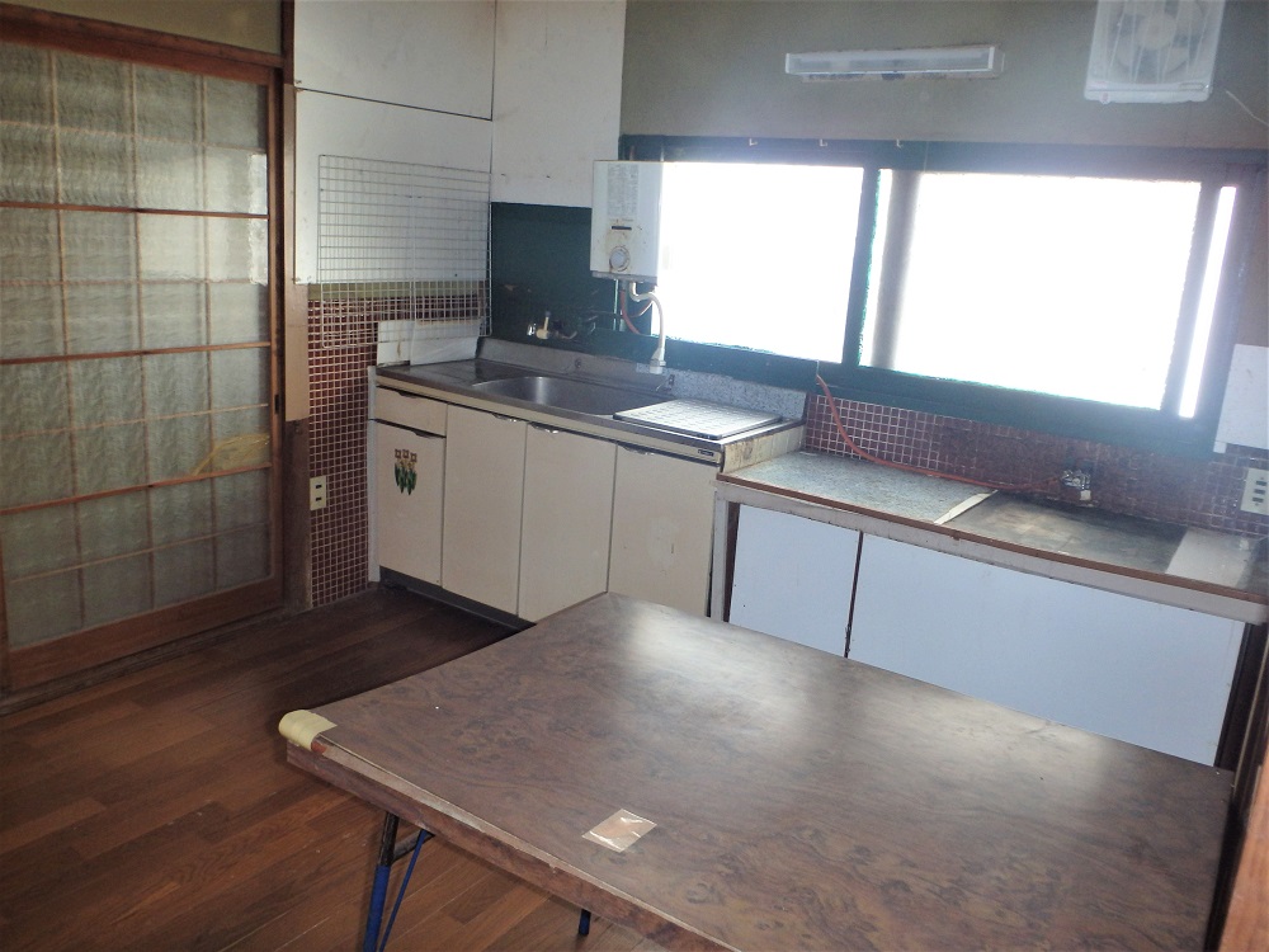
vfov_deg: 49.7
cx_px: 634
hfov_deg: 63.4
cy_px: 476
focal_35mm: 28
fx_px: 1026
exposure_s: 1/30
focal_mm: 5
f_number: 3.9
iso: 200
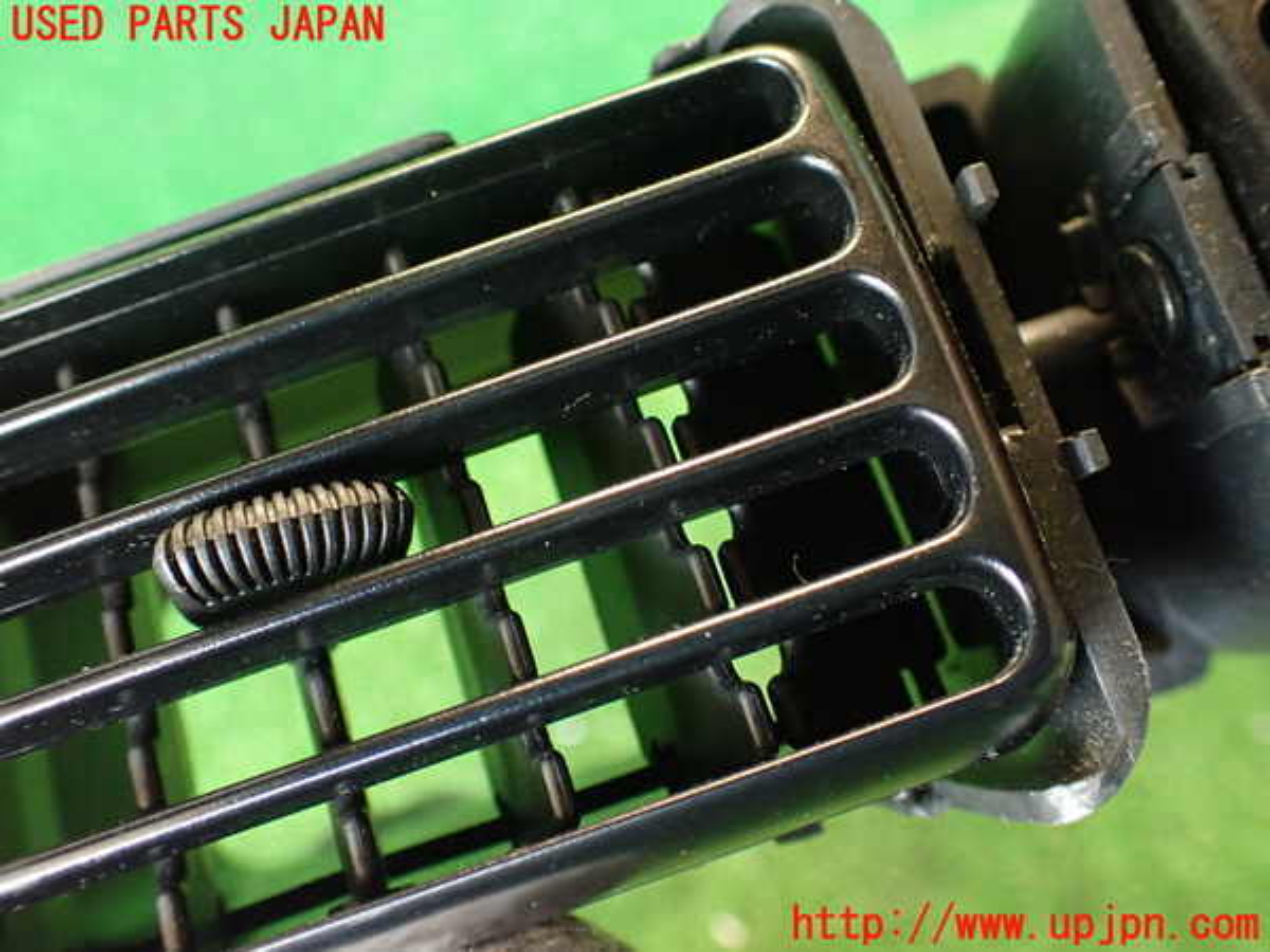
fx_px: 1174
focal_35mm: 32
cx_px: 635
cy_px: 476
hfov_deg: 56.8
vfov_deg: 44.2
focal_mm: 5.79
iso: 640
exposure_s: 1/30
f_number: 2.4
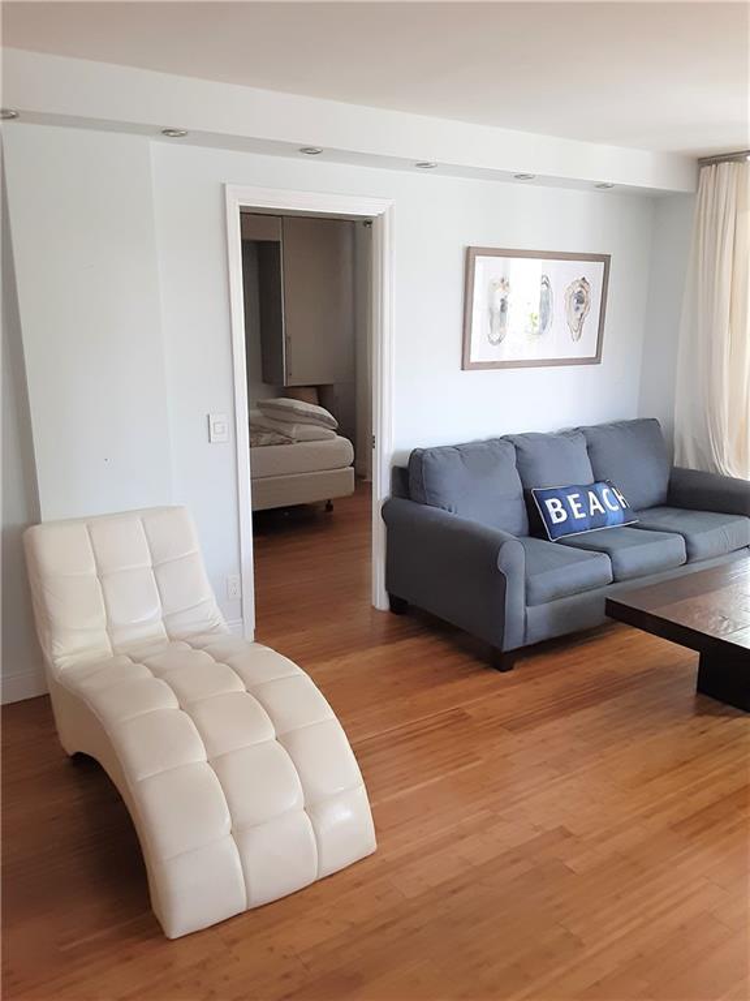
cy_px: 500
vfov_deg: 65.3
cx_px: 375
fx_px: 780
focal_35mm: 27
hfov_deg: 51.4
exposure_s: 1/30
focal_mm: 2.91
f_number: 1.9
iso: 250
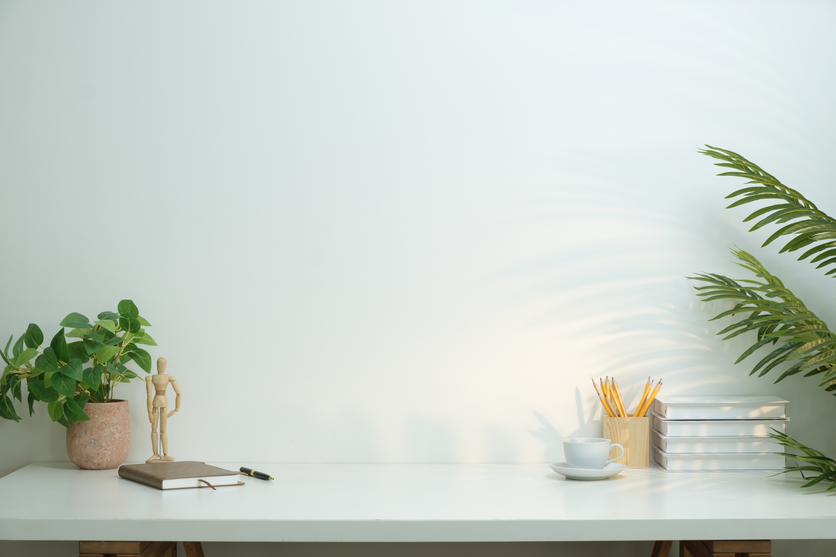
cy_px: 278
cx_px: 418
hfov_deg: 29.2
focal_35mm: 69
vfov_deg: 19.7
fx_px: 1602
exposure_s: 1/25
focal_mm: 46.3
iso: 160
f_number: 8
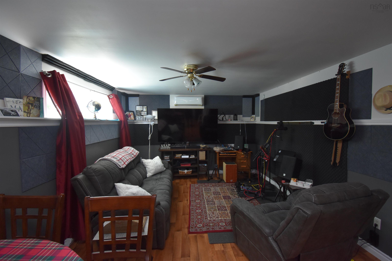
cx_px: 196
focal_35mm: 15
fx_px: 163
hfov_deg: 100.4
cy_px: 130
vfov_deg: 77.3
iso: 1100
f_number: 4.5
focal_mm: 10
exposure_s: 1/60
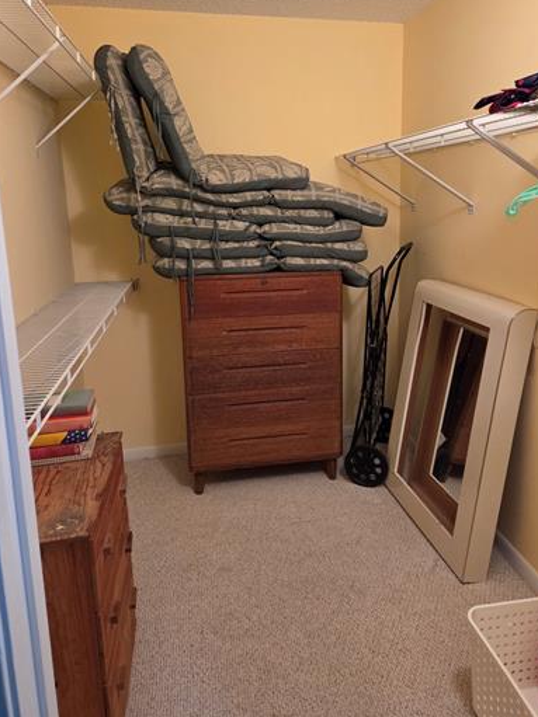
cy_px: 299
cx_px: 312
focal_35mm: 27
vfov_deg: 64.9
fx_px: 560
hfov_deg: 51.1
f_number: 1.8
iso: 800
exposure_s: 1/120
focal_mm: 5.4
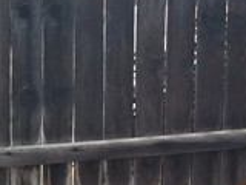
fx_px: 654
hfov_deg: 20.2
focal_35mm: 92
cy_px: 5
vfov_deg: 15.8
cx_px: 281
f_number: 1.8
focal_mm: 5.54
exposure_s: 1/767
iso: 40
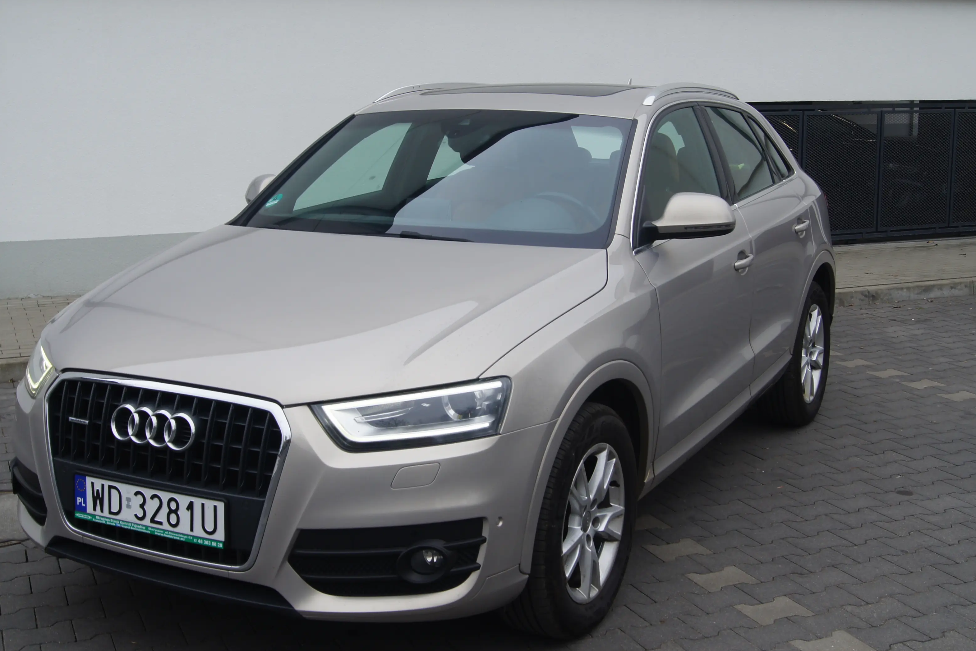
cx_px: 485
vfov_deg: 30.5
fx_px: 1193
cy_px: 316
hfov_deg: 44.5
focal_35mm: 44
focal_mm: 24
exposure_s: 1/60
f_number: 10
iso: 100
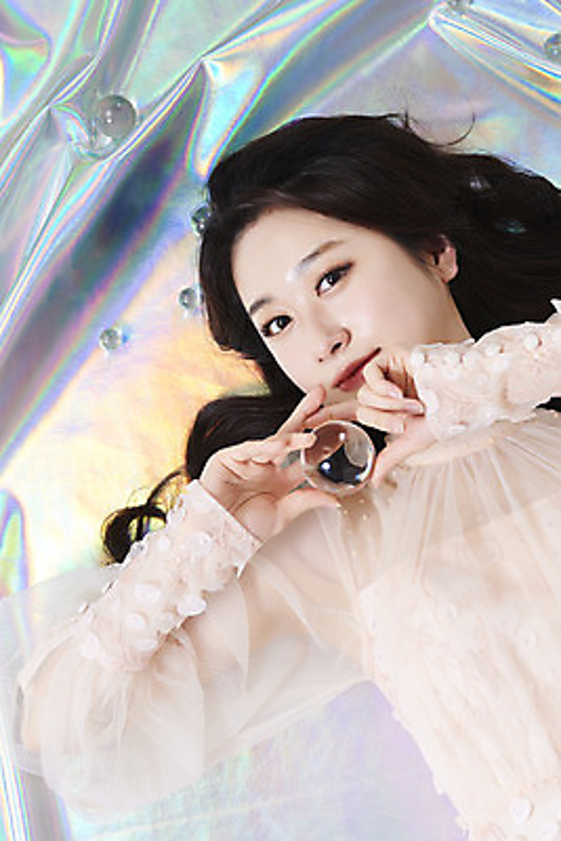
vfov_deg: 19.4
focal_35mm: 105
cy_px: 420
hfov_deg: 13.1
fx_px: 2452
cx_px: 280
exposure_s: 1/125
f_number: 11
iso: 64
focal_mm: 105
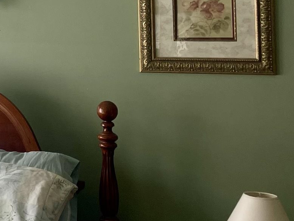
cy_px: -2
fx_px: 875
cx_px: -195
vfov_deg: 14.2
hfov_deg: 16.6
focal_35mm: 103
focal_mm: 4.2
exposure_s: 1/270
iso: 32
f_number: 1.6
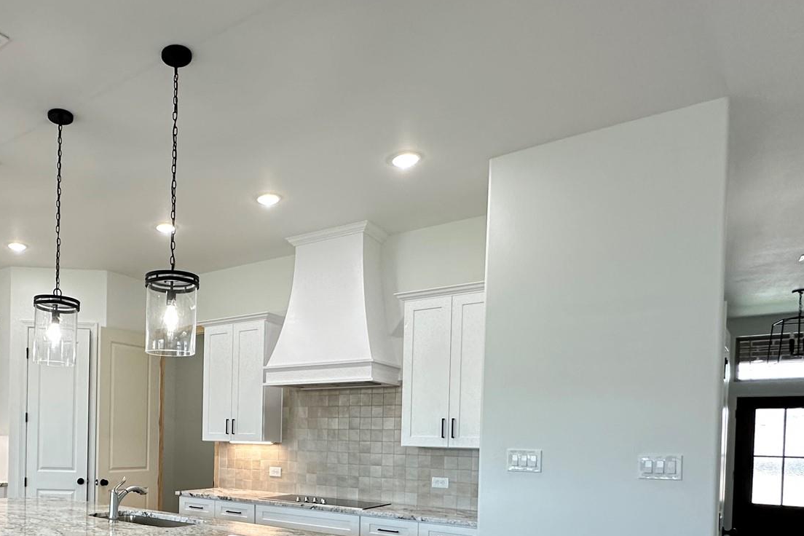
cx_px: 200
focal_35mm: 27
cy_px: 446
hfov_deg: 63.4
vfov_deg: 45.0
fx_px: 603
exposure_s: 1/120
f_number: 2.2
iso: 200
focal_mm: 2.22
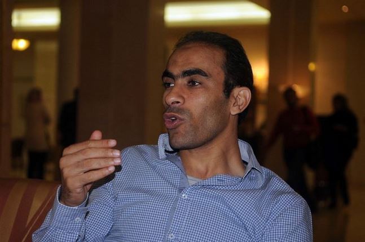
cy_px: 121
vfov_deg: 18.9
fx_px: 729
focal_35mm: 72
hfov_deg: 28.1
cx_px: 182
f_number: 2.8
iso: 320
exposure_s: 1/100
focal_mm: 48
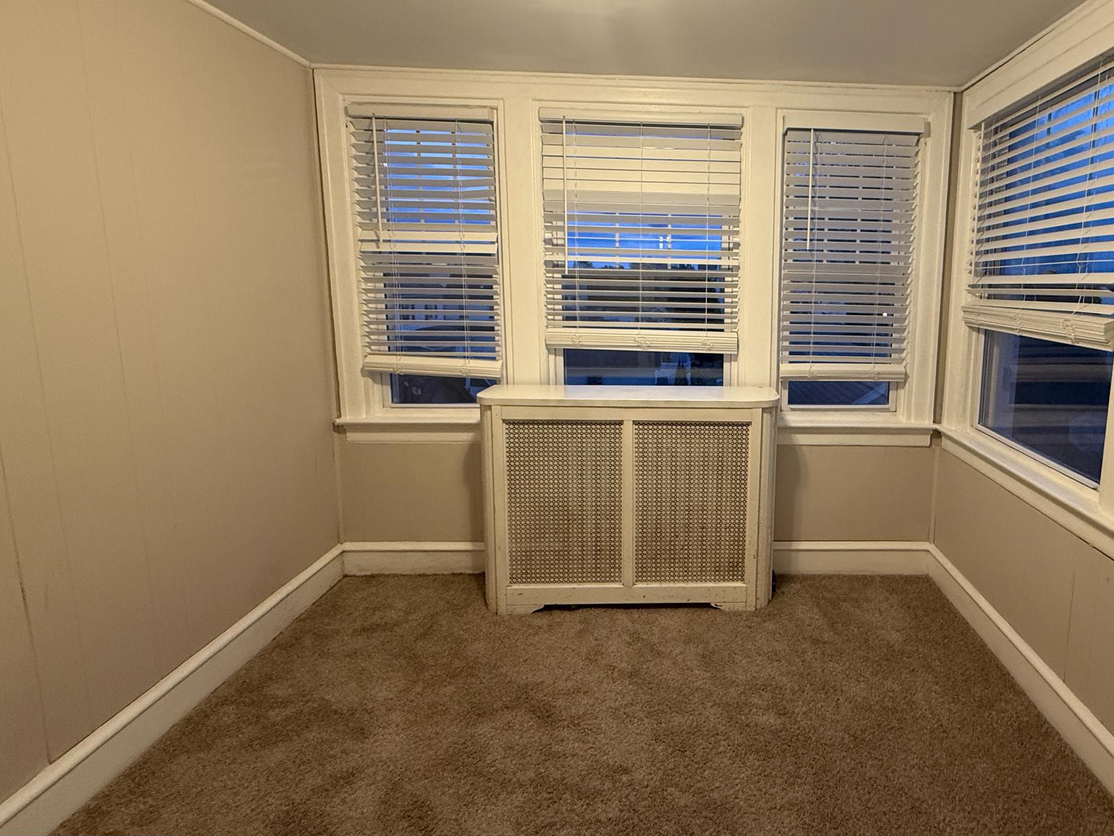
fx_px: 579
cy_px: 356
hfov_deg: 85.6
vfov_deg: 71.2
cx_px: 715
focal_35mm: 18
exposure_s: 1/60
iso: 320
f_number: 2.2
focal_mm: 2.22
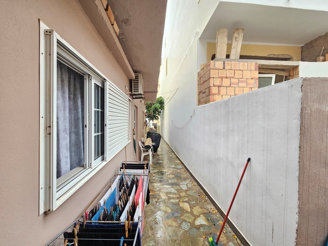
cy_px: 123
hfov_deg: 106.2
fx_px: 123
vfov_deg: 89.9
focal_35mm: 13
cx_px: 164
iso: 200
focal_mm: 2.2
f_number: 2.2
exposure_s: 1/100
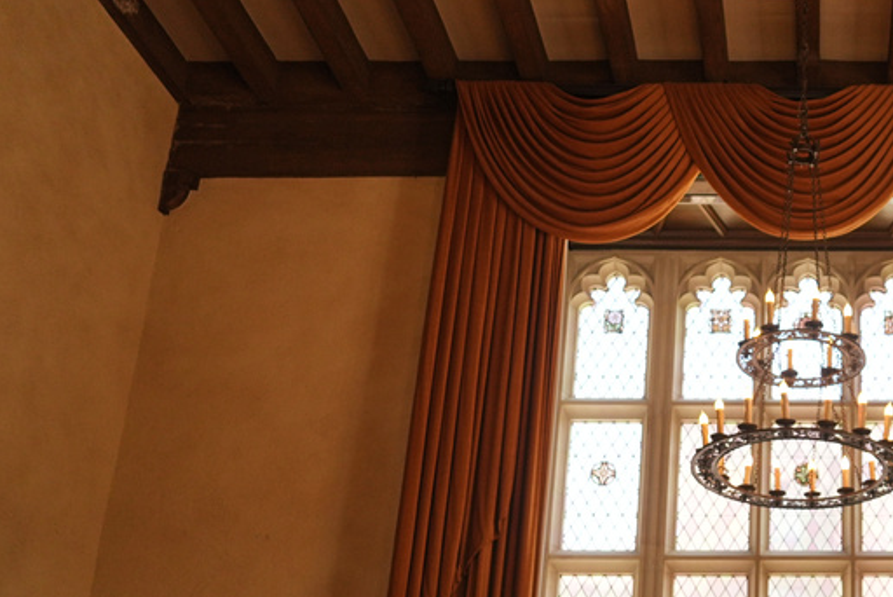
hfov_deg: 37.8
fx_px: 1191
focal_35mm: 48
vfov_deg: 27.1
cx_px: 835
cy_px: 535
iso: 400
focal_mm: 24
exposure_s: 1/400
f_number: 2.8
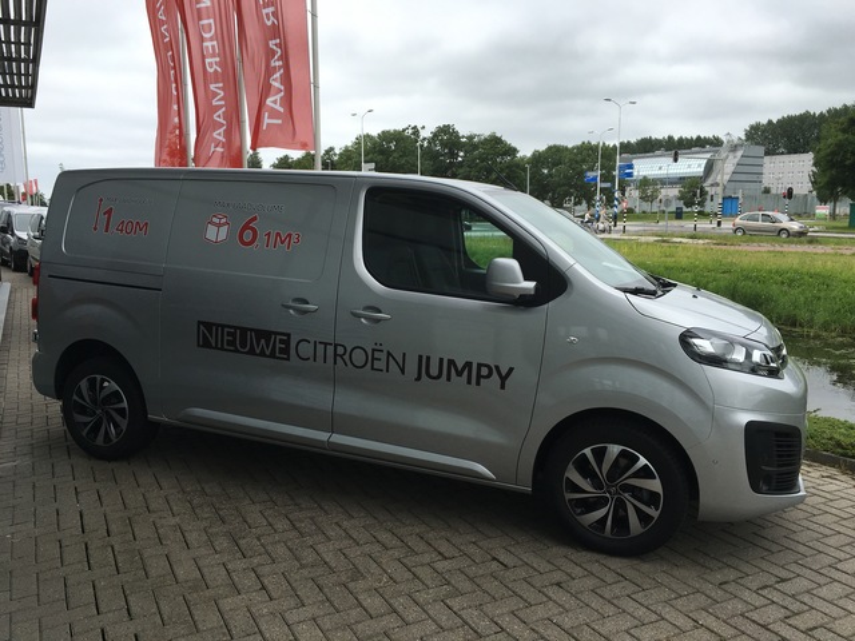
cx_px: 428
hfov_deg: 61.7
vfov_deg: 48.2
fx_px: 716
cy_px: 320
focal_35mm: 29
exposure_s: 1/732
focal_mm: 4.15
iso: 25
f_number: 2.2
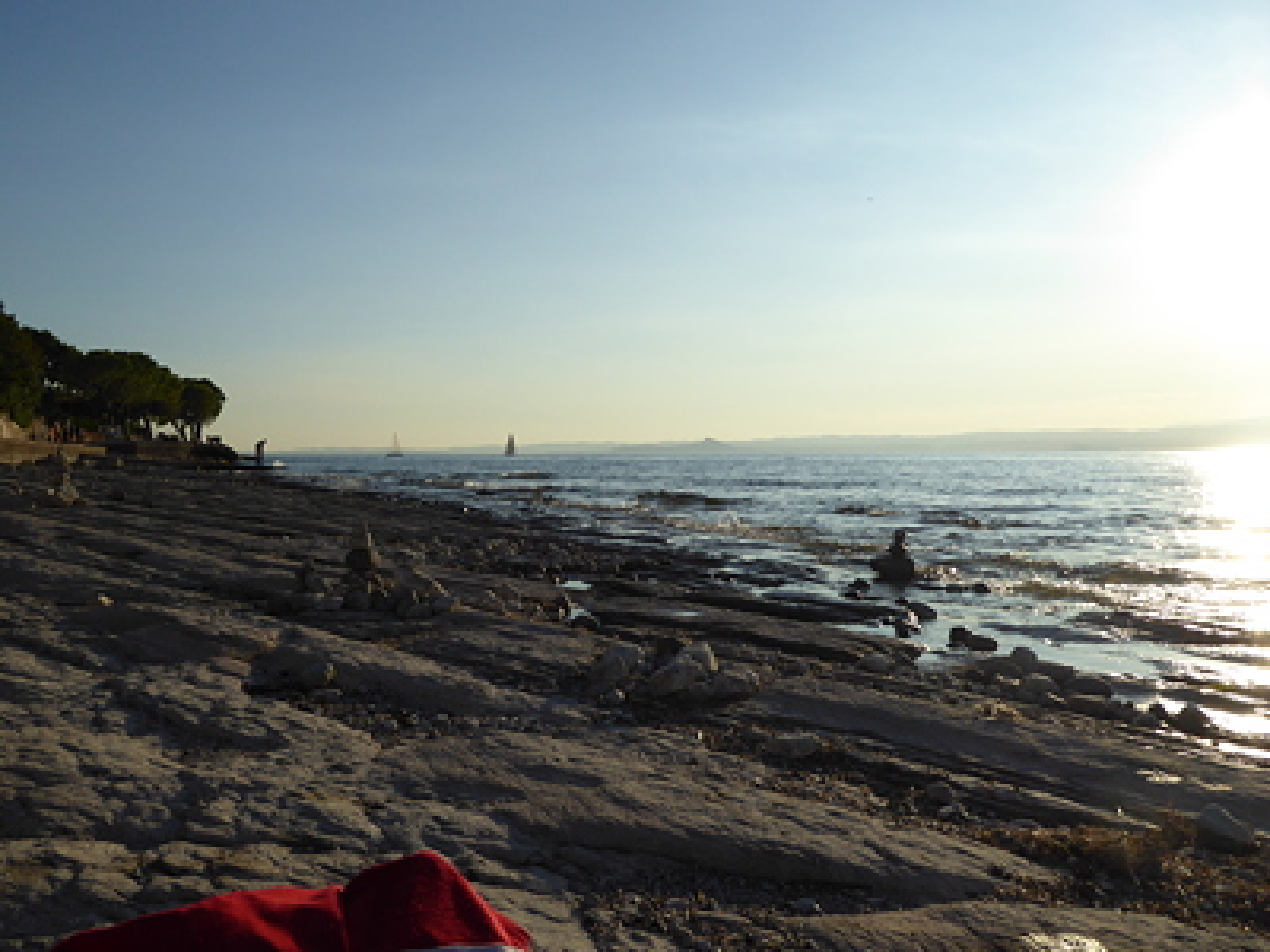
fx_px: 1174
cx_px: 635
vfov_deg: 44.2
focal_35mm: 32
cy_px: 476
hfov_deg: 56.8
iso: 100
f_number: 3.5
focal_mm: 5.4
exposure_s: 1/2000
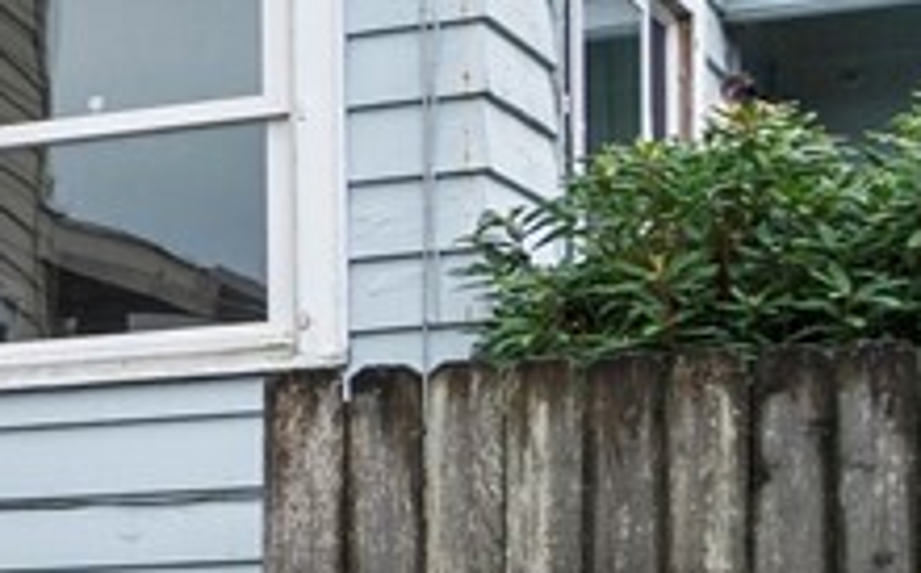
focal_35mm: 126
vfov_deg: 10.0
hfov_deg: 8.7
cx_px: -2587
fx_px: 3159
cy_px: -320
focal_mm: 16
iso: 200
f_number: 8
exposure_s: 1/15
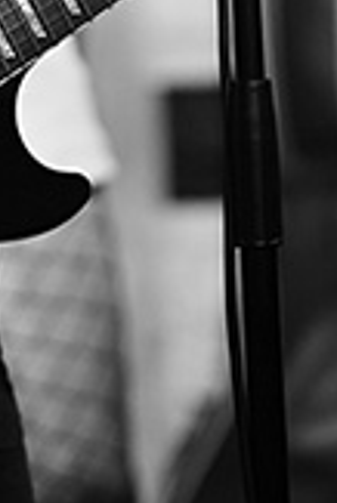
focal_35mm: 515
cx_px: -119
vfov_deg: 4.0
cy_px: -398
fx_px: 7216
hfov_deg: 2.7
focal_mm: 105
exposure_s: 1/200
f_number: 1.4
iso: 640
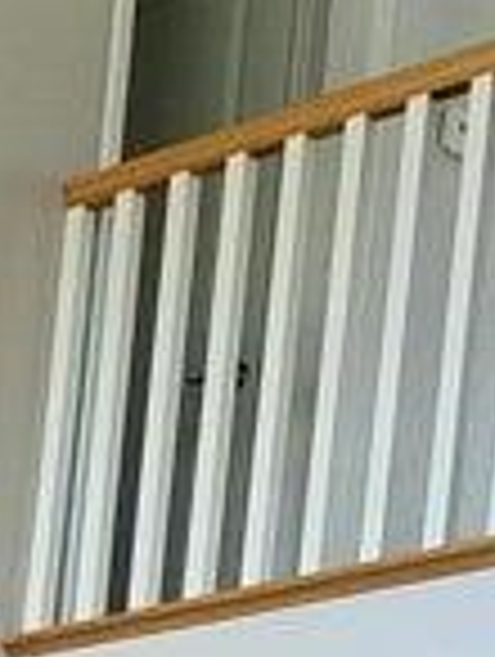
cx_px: -580
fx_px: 3194
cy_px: 1791
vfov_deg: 9.7
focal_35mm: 168
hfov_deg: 8.3
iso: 320
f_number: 1.8
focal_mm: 5
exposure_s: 1/120
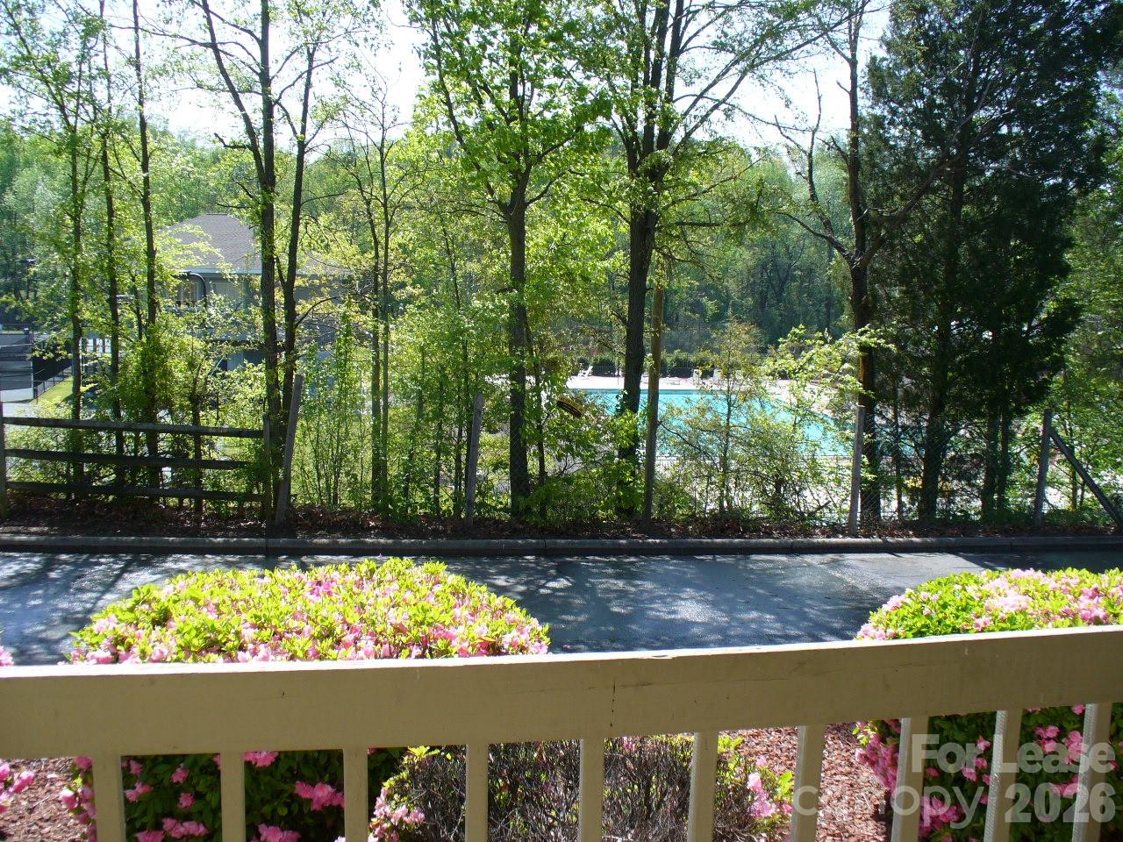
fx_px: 1200
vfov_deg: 38.7
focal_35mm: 37
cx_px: 562
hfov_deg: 50.1
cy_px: 421
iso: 80
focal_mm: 6.1
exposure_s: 1/160
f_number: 5.6
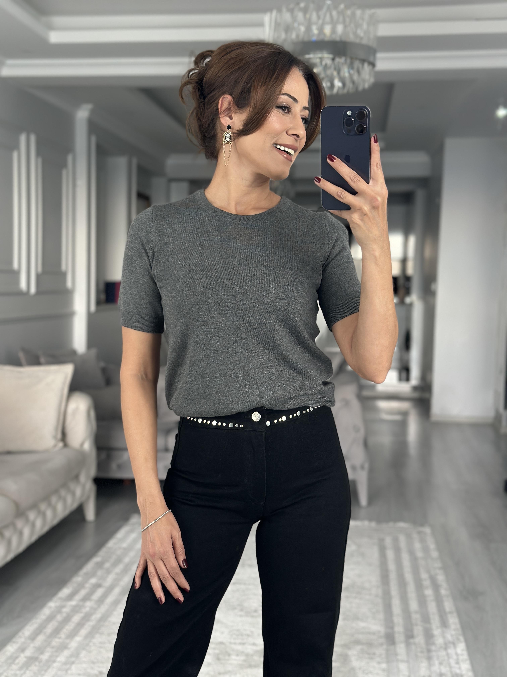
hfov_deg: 30.3
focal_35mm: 48
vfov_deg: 39.7
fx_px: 937
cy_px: 338
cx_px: 254
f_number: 1.78
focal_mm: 6.86
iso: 200
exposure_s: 1/60
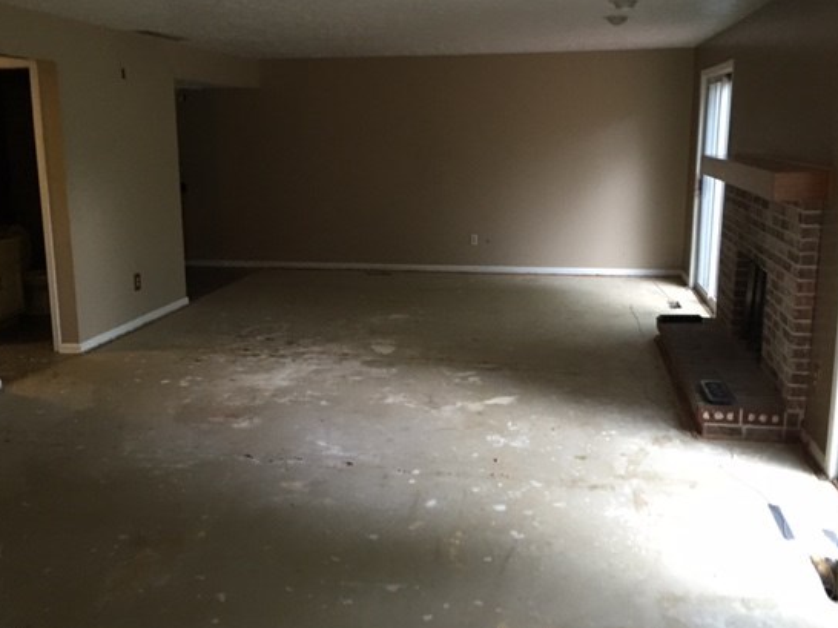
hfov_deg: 54.0
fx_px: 823
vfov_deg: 41.7
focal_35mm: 34
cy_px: 283
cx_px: 407
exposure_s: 1/30
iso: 160
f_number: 2.2
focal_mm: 4.15
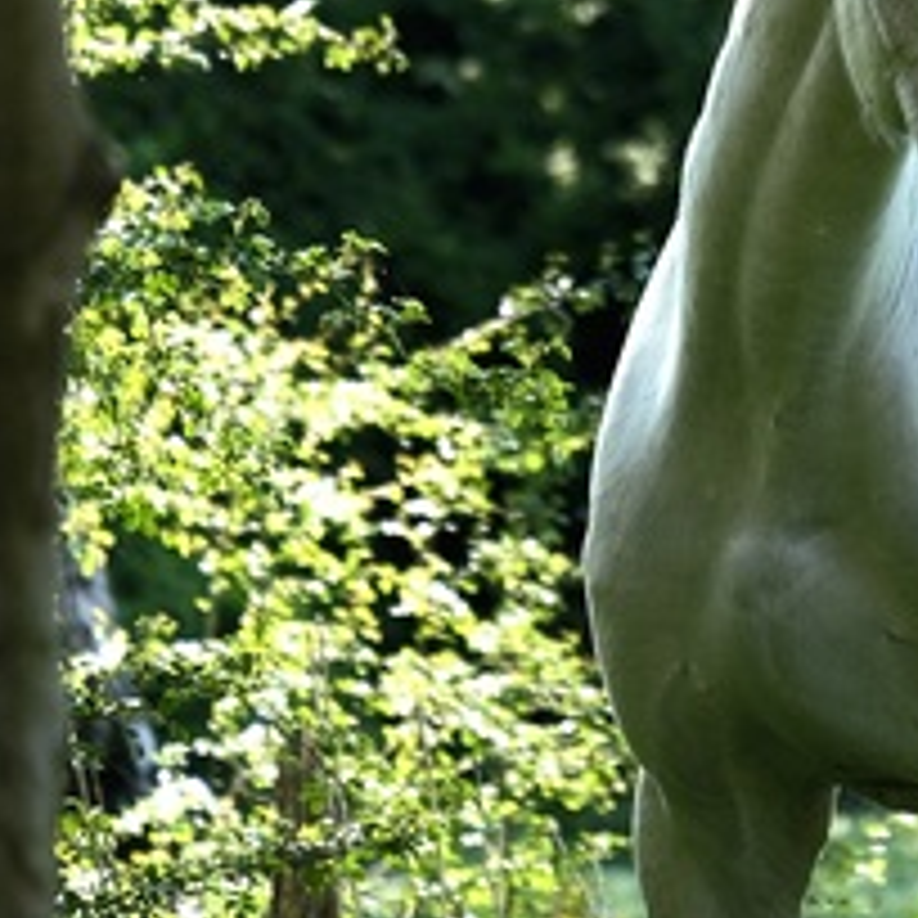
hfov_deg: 1.8
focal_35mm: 993
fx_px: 29793
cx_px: 1012
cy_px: -108
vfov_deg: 1.8
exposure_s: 1/250
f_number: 6.7
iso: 400
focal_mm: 230
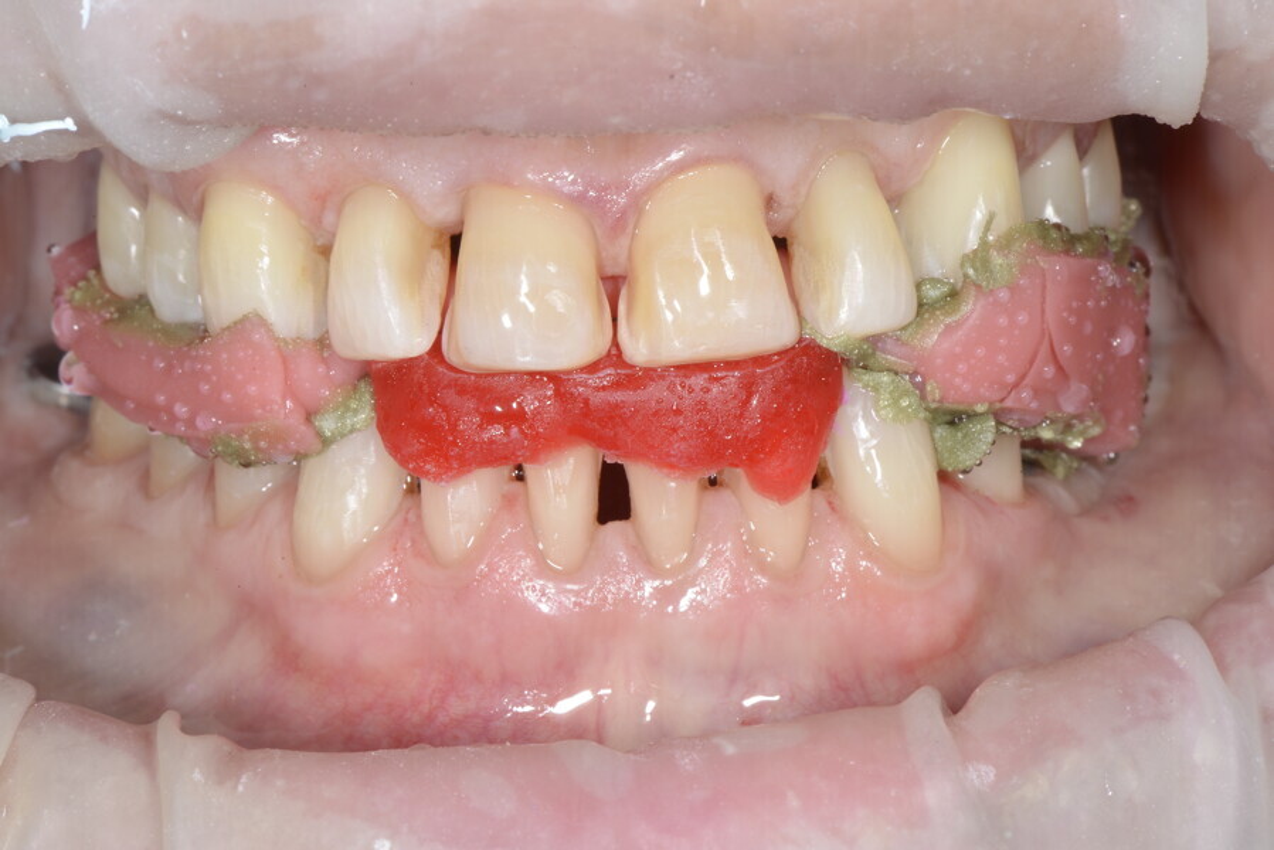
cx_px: 637
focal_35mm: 105
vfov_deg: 13.1
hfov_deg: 19.5
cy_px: 425
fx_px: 3717
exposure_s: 1/60
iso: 200
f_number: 40
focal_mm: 105
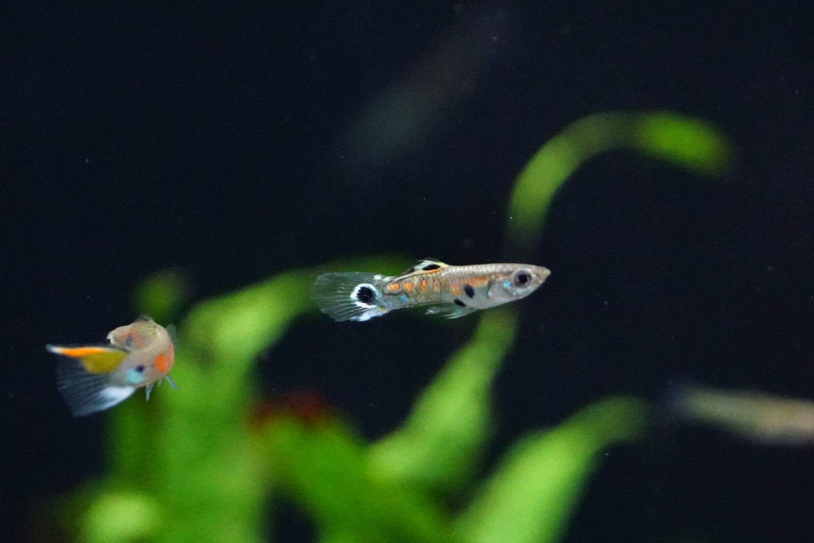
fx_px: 6015
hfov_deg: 7.7
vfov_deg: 5.2
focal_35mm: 266
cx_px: 425
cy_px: 298
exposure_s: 1/350
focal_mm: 116
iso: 12800
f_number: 5.6
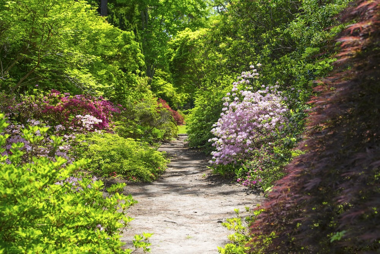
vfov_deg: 19.5
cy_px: 127
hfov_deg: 28.8
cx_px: 190
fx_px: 739
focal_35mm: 70
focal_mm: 70
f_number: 6.3
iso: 100
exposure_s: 1/80
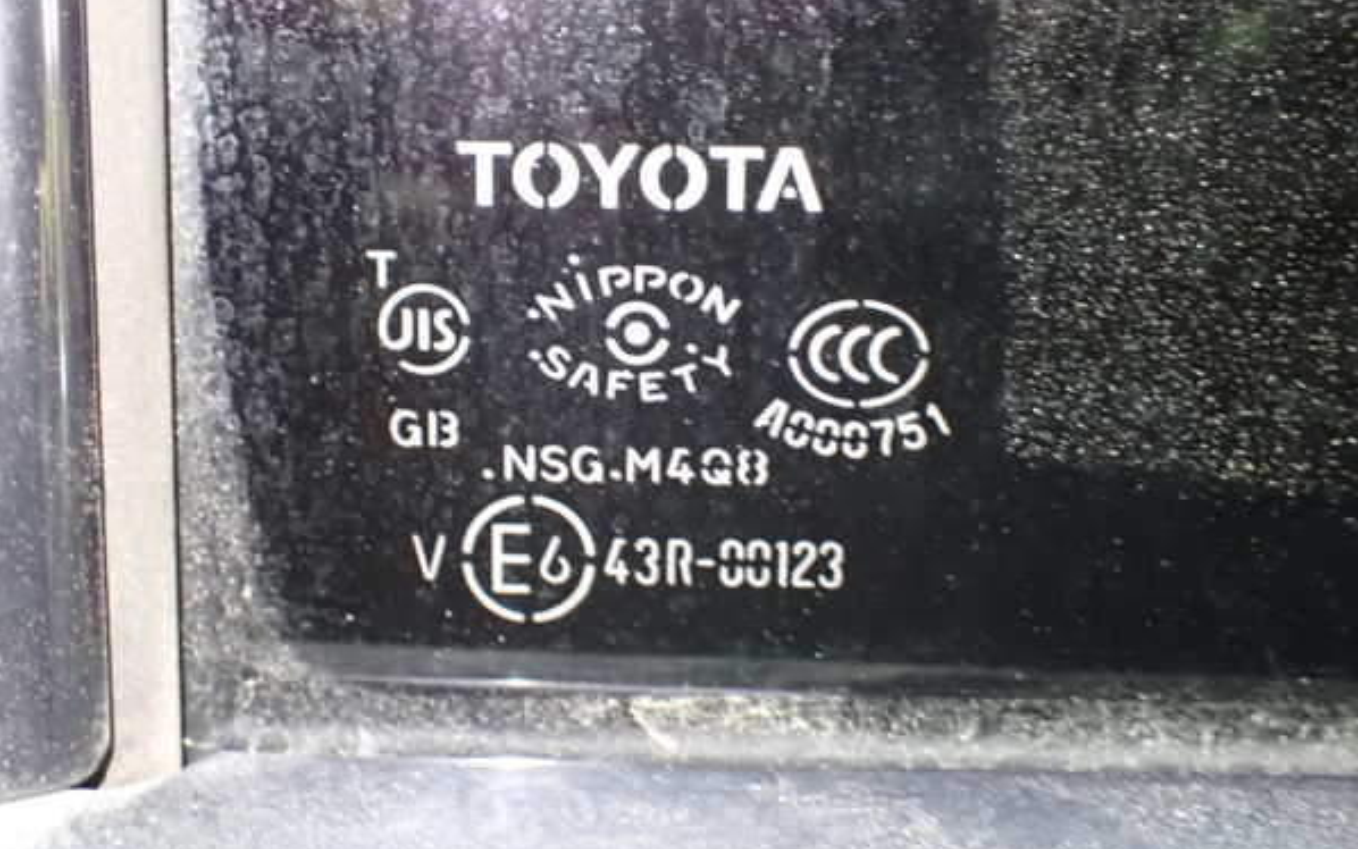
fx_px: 1851
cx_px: 679
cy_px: 429
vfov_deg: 25.8
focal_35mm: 50
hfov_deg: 40.3
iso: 1600
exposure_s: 1/13
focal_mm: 8.4
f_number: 3.1
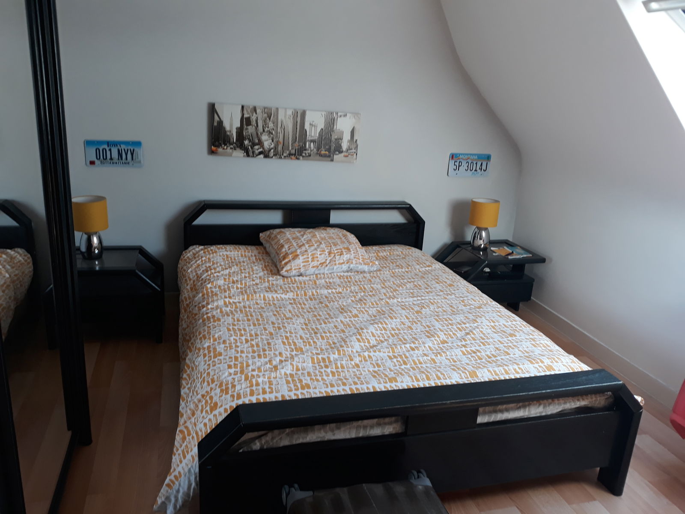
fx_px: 534
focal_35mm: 27
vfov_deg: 51.4
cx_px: 342
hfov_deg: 65.3
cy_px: 257
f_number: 1.7
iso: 50
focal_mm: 3.71
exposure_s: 1/50
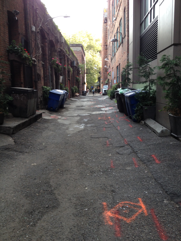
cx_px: 90
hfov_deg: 40.7
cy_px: 120
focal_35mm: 35
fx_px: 244
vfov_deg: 52.6
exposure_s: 1/120
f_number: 2.4
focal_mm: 4.28
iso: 64
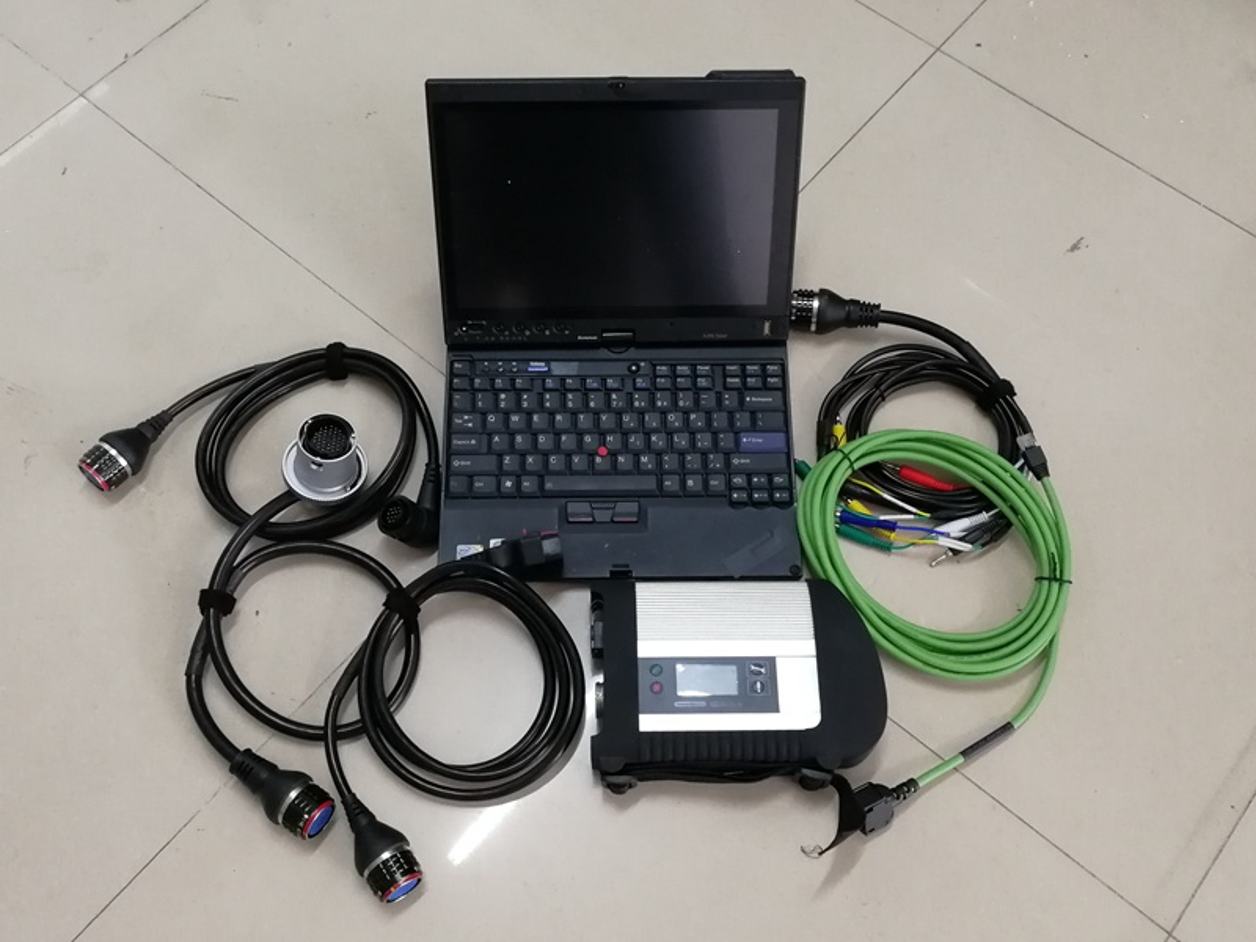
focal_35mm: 27
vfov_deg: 51.4
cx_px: 628
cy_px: 471
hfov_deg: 65.3
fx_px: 980
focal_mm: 3.95
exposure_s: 1/30
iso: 320
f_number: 2.2
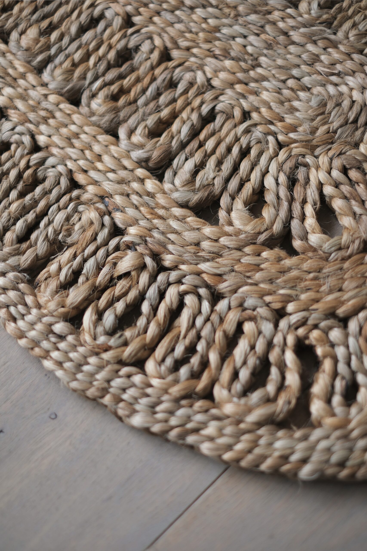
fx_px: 810
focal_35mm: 53
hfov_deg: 25.5
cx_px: 184
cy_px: 276
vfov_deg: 37.5
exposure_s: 1/52
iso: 250
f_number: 2.8
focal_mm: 35
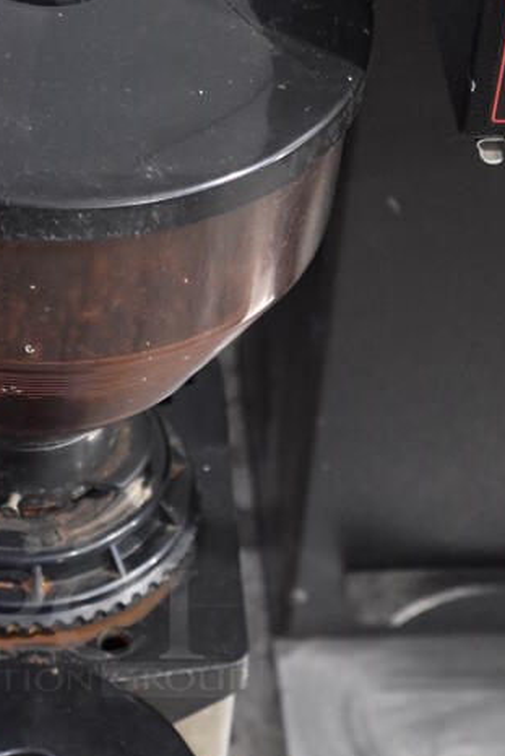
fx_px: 2162
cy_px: 612
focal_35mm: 103
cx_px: 83
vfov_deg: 19.6
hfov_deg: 13.2
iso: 3200
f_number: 4.5
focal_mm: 35
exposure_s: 1/15
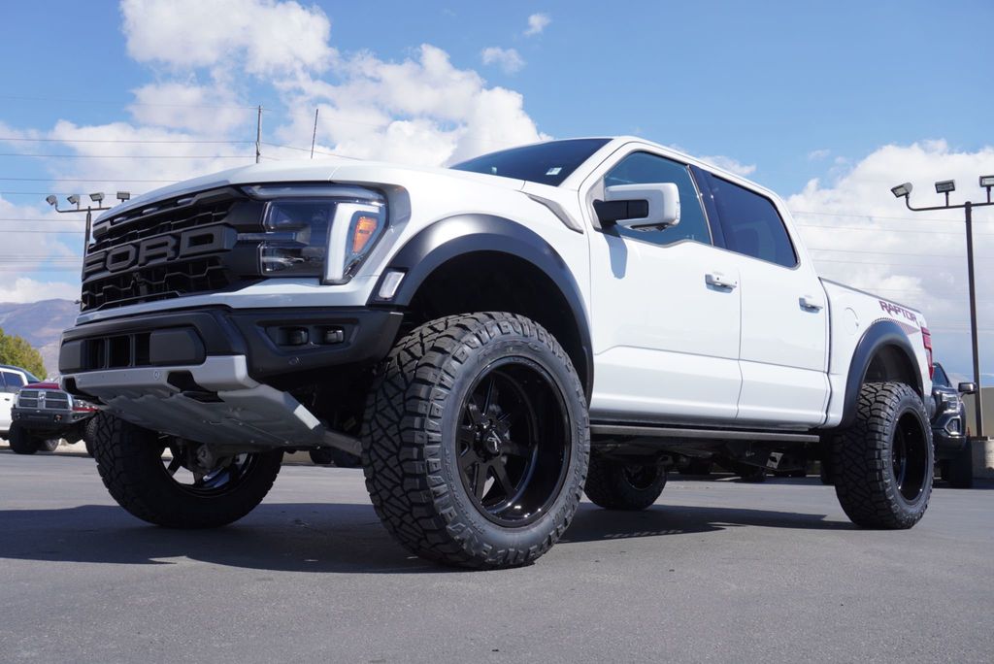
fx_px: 995
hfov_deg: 53.1
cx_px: 497
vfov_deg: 36.9
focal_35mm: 36
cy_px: 332
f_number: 8
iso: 100
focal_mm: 24
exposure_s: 1/200
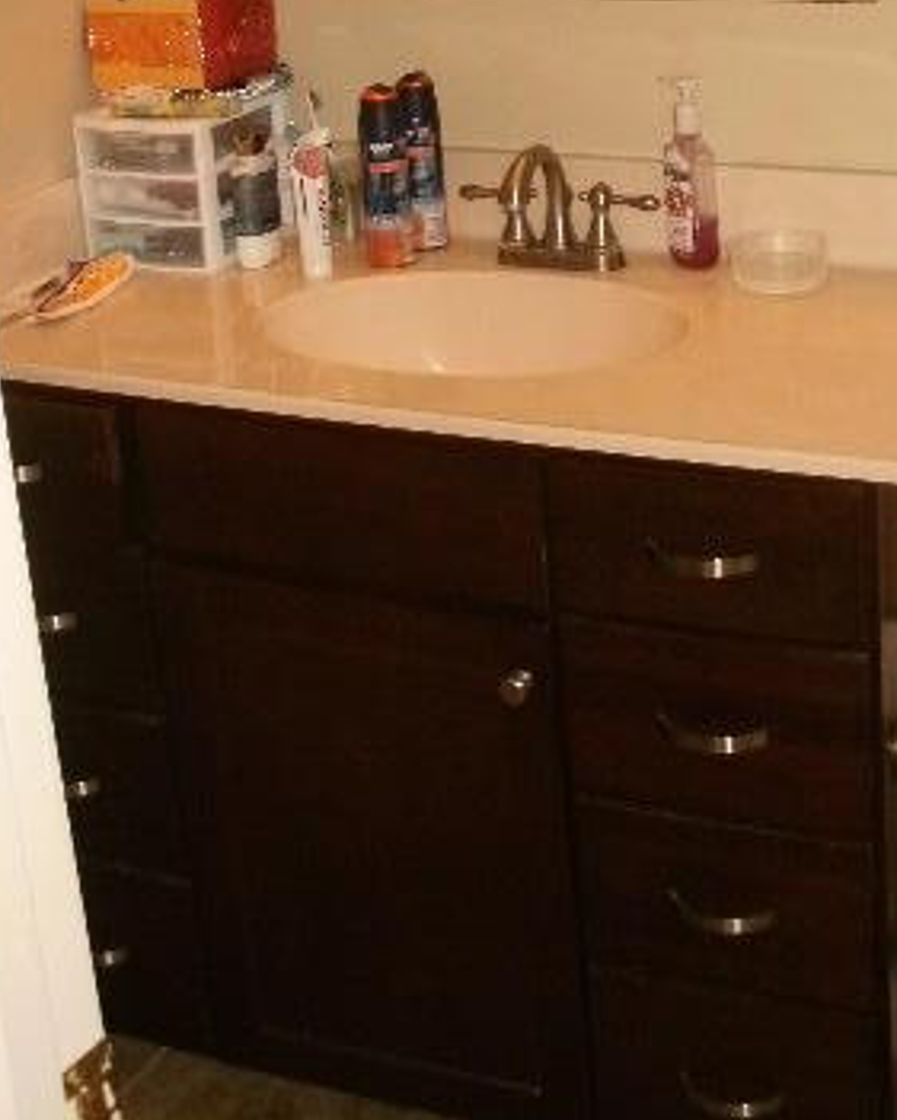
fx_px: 2123
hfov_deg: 23.5
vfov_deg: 28.7
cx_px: 728
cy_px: 179
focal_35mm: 64
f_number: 3.5
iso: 160
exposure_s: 1/30
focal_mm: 6.3
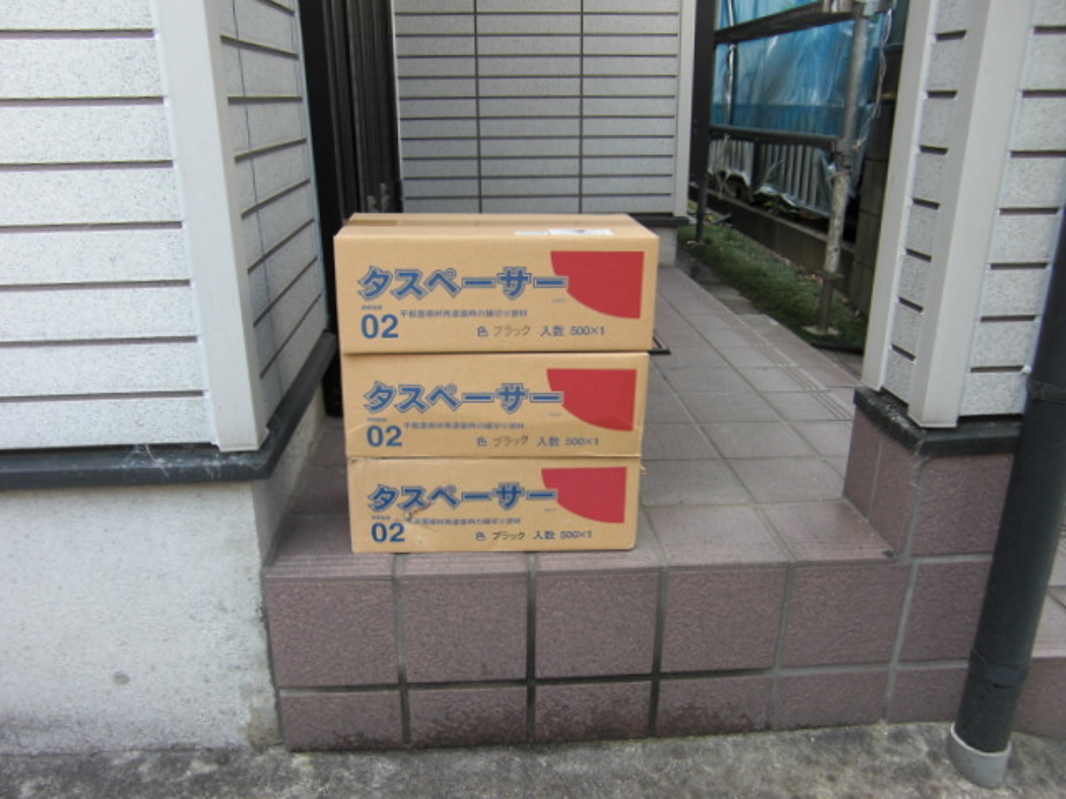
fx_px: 862
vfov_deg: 49.7
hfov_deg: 63.4
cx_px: 533
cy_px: 400
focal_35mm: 28
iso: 50
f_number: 2.6
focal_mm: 4.9
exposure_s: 1/80
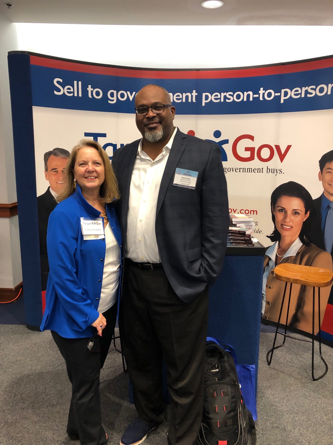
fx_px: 359
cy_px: 222
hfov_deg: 49.7
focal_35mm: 28
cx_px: 166
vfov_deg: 63.4
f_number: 1.8
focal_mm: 3.99
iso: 50
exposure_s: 1/15
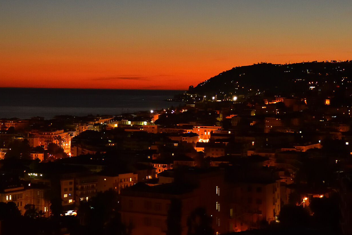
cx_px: 102
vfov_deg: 14.5
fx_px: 909
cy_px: 14
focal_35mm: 93
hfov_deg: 21.8
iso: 3200
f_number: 4
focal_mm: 32
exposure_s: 1/25
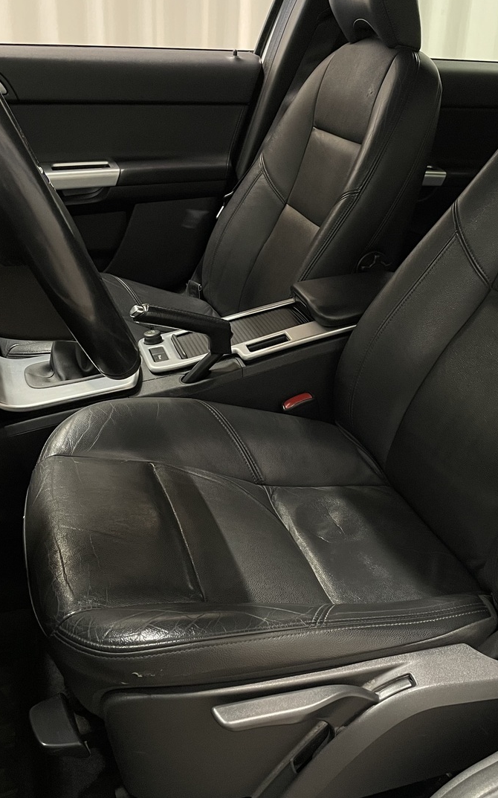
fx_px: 804
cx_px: 305
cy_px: 397
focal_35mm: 37
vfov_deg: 52.8
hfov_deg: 34.3
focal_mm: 4.2
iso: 320
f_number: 1.6
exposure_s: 1/50
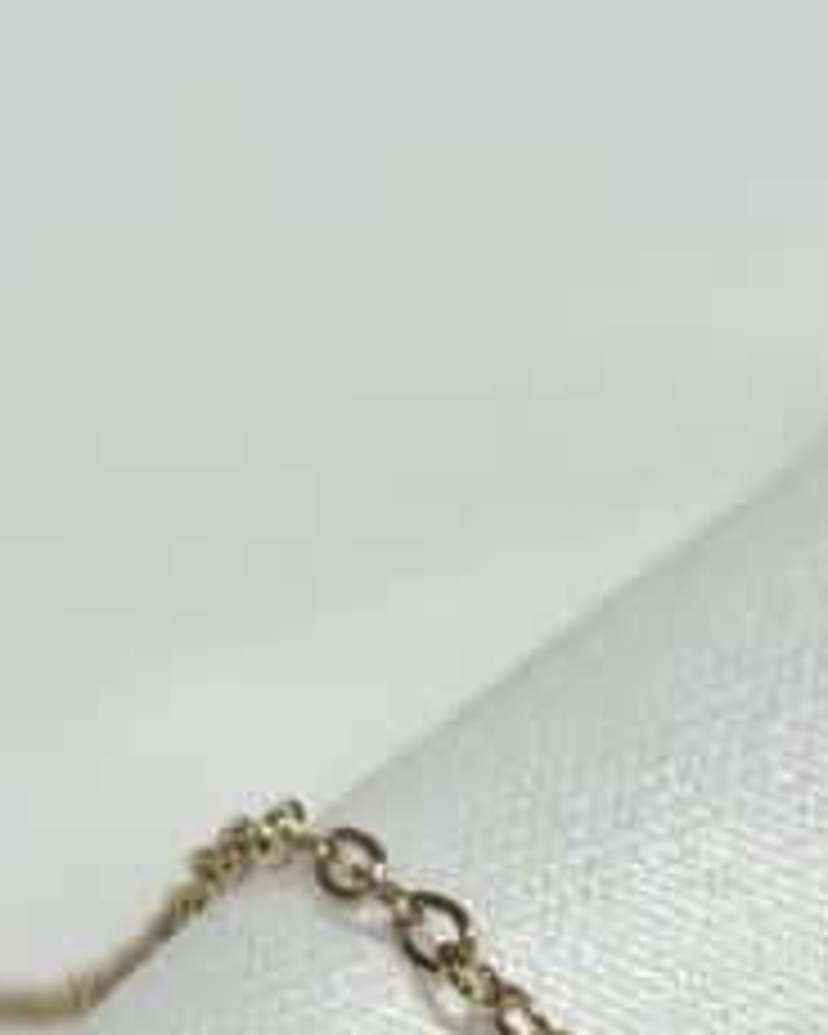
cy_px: 1368
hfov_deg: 6.7
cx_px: 1251
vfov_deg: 8.4
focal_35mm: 226
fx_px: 6923
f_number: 1.6
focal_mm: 5.96
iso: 32
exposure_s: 1/300
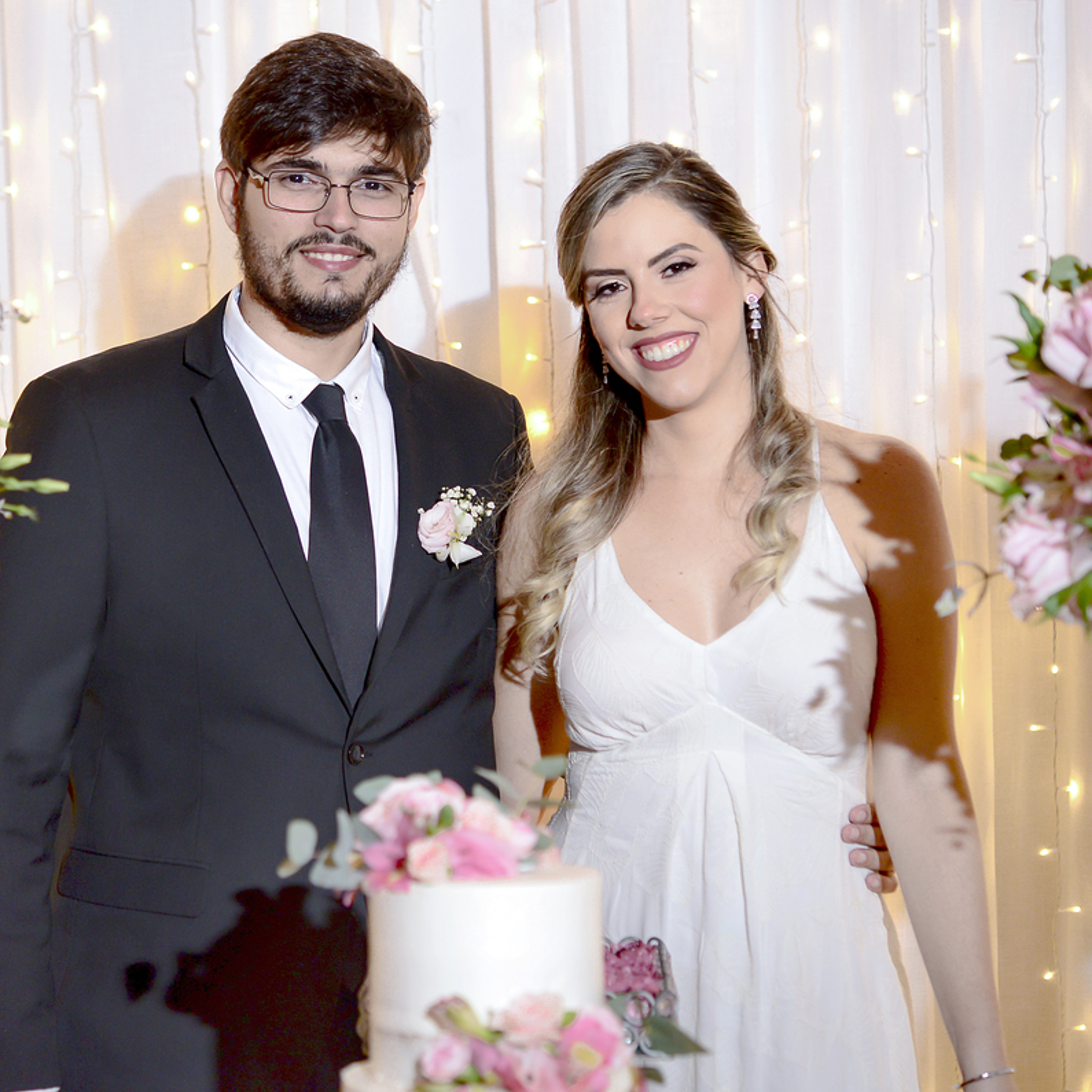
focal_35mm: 77
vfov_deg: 22.5
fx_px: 2748
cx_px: 448
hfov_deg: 22.4
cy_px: 546
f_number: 3.2
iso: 1600
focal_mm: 60
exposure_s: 1/160
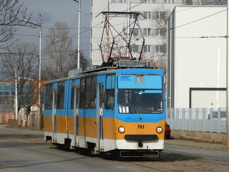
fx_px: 1323
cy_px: 86
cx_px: 114
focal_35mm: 200
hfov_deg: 9.9
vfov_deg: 7.4
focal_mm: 35.8
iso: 80
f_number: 5.5
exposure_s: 1/667
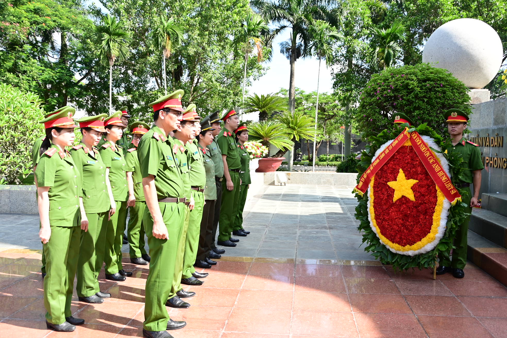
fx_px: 465
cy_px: 169
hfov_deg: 57.2
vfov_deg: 40.0
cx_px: 254
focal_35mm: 33
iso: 100
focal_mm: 22
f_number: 4.5
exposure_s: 1/200
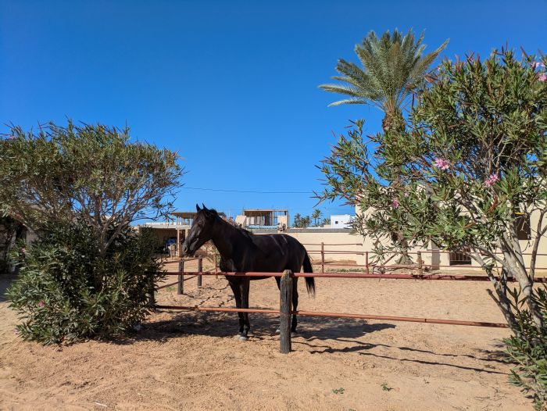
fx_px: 395
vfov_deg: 54.9
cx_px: 274
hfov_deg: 69.4
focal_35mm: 25
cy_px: 206
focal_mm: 5.43
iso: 45
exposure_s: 1/3745
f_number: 1.89
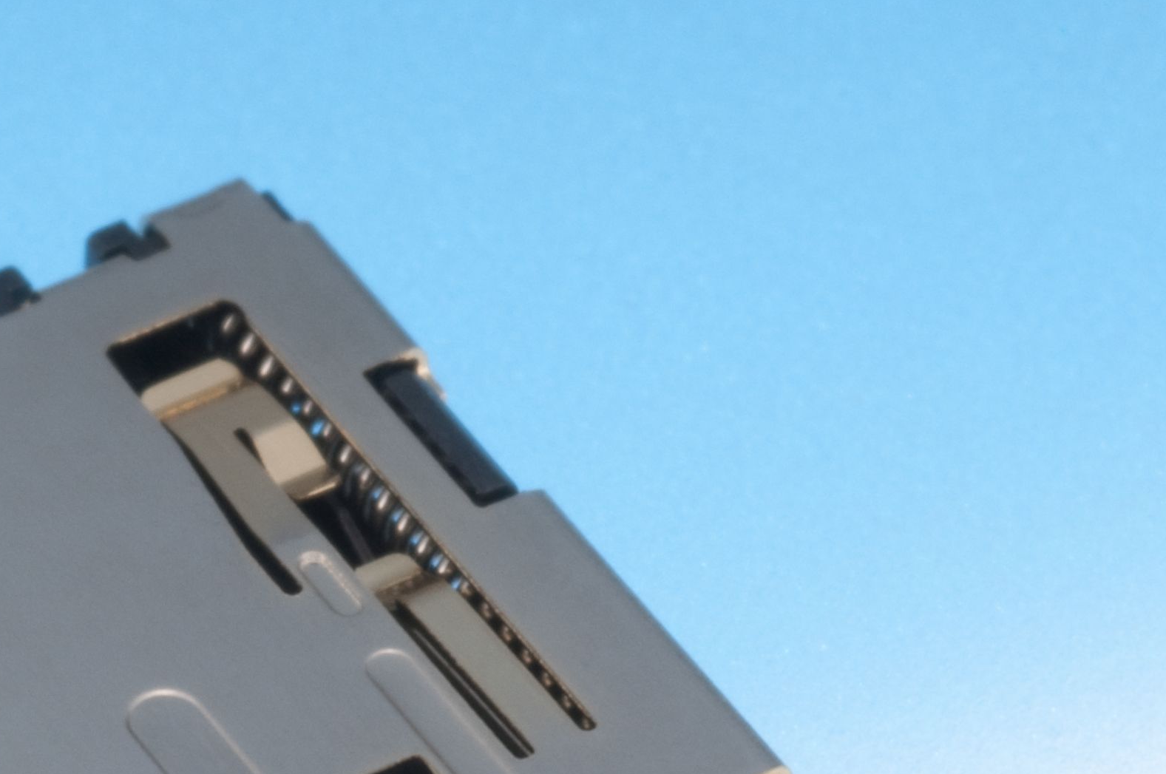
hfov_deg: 4.8
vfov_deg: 3.2
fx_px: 13855
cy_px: 860
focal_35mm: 428
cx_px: 96
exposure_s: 1/250
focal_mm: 105
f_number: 45
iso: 200
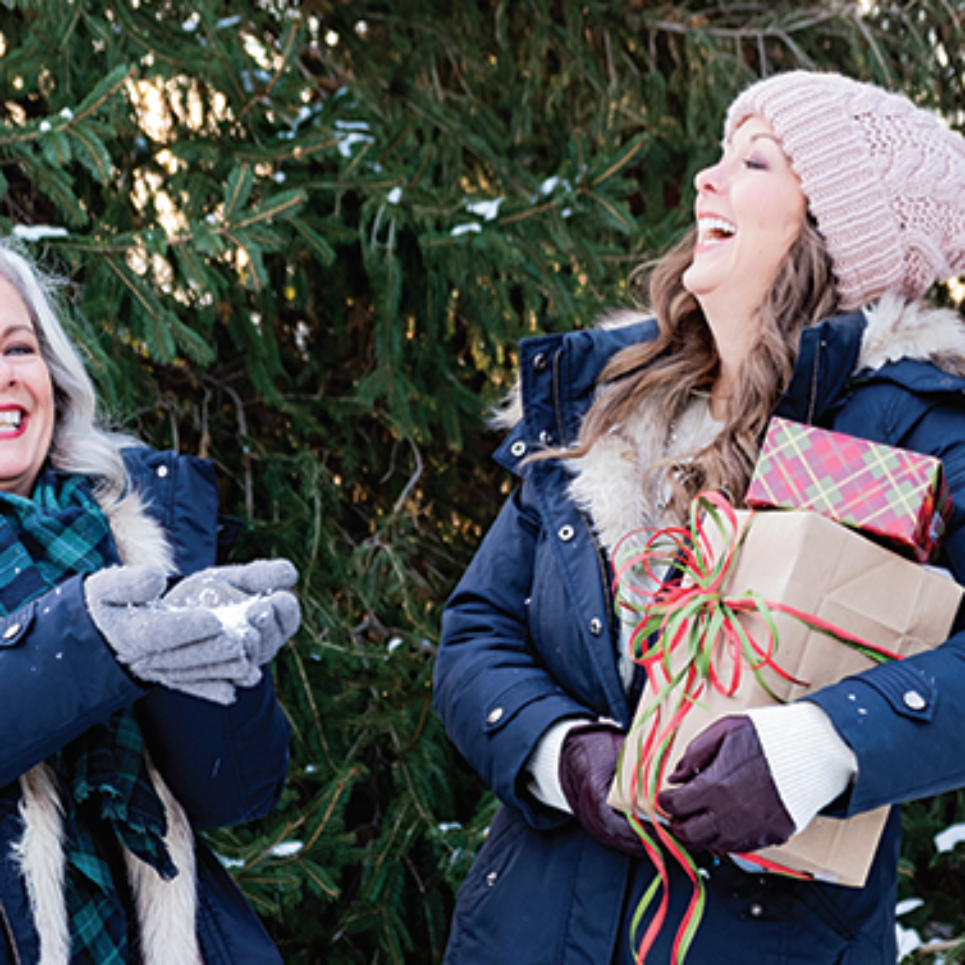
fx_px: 3501
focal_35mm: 111
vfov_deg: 15.4
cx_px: 356
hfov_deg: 15.7
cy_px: 966
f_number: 3.6
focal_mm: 32.9
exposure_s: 1/60
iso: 200
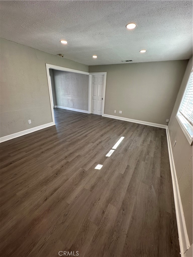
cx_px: 96
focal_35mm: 14
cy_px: 128
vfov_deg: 102.1
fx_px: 104
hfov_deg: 85.7
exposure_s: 1/120
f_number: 2.2
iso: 100
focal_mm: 2.22
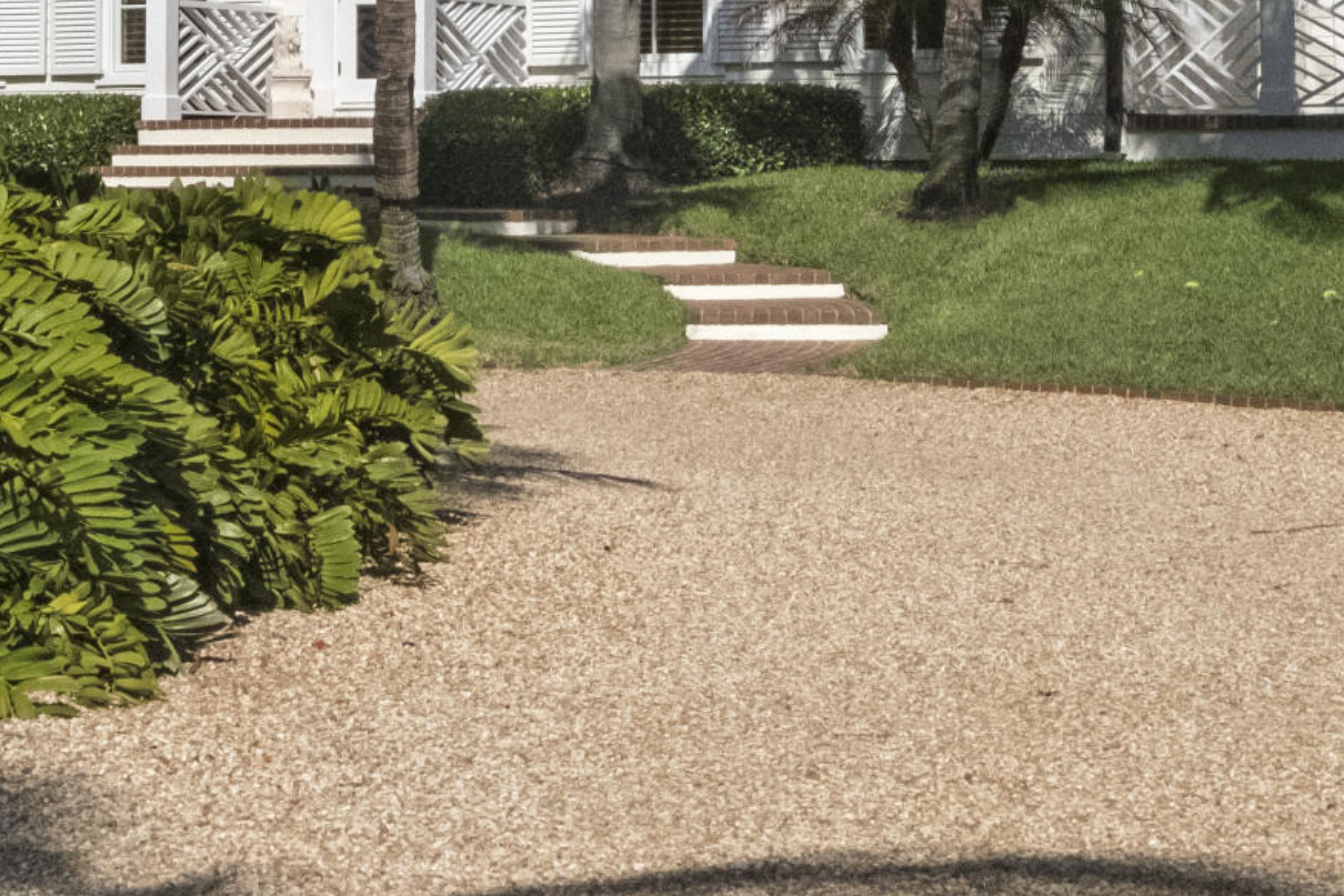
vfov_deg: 13.0
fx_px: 3846
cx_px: 578
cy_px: -169
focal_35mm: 103
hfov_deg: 19.8
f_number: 11
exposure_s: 1/5800
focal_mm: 20
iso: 4000
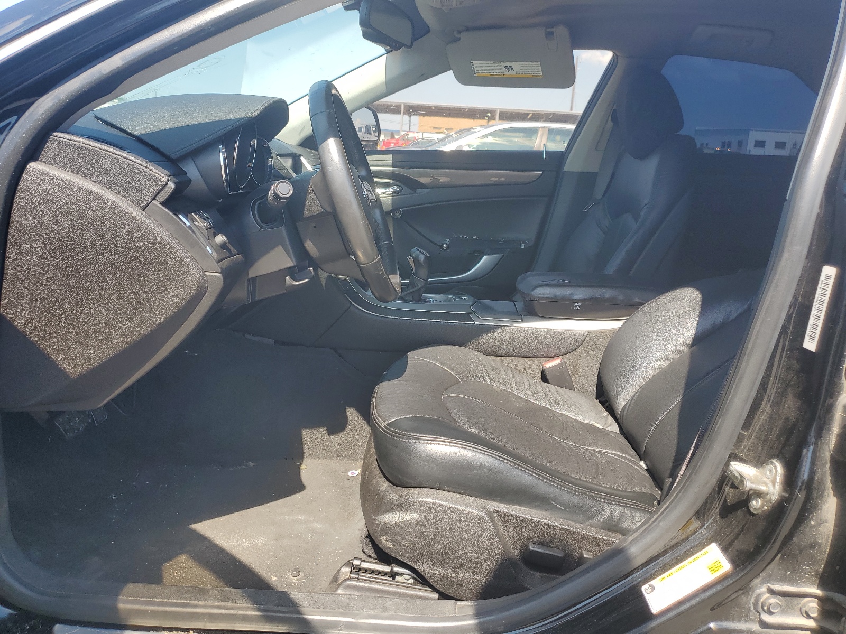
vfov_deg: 53.1
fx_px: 635
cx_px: 423
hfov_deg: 67.3
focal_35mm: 26
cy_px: 317
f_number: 1.5
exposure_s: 1/769
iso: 50
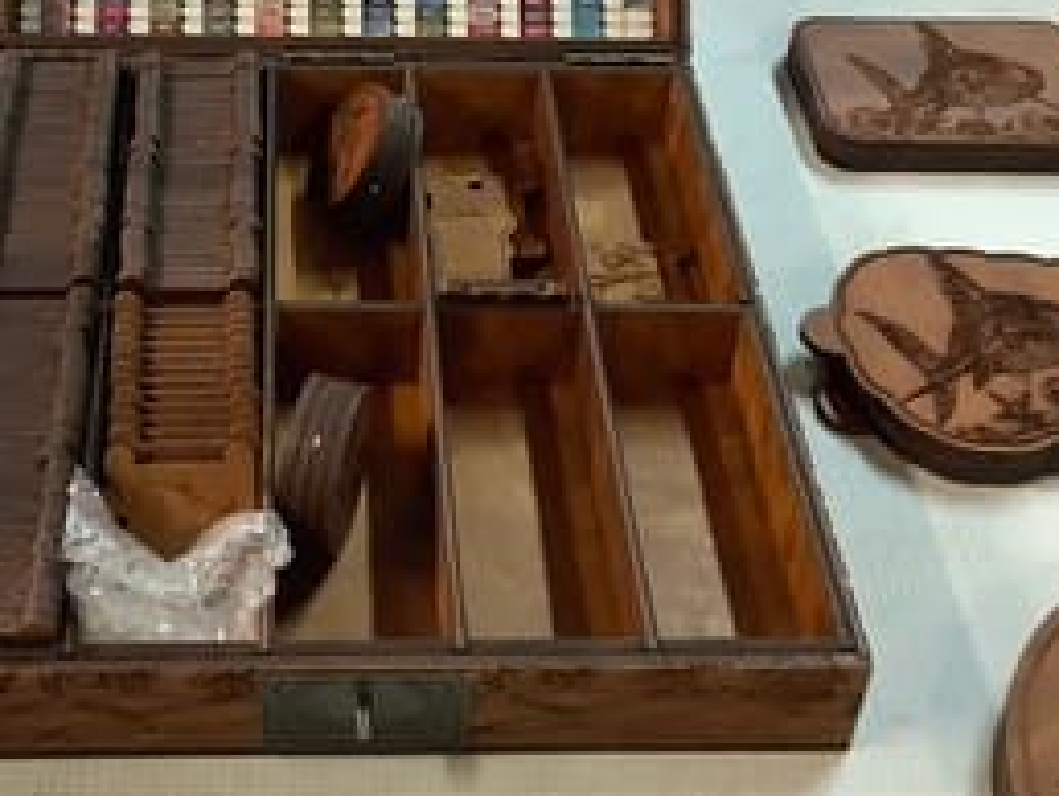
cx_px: 369
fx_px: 1837
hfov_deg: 31.9
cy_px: 84
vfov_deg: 23.8
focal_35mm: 60
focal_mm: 3.3
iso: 160
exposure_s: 1/50
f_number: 2.4
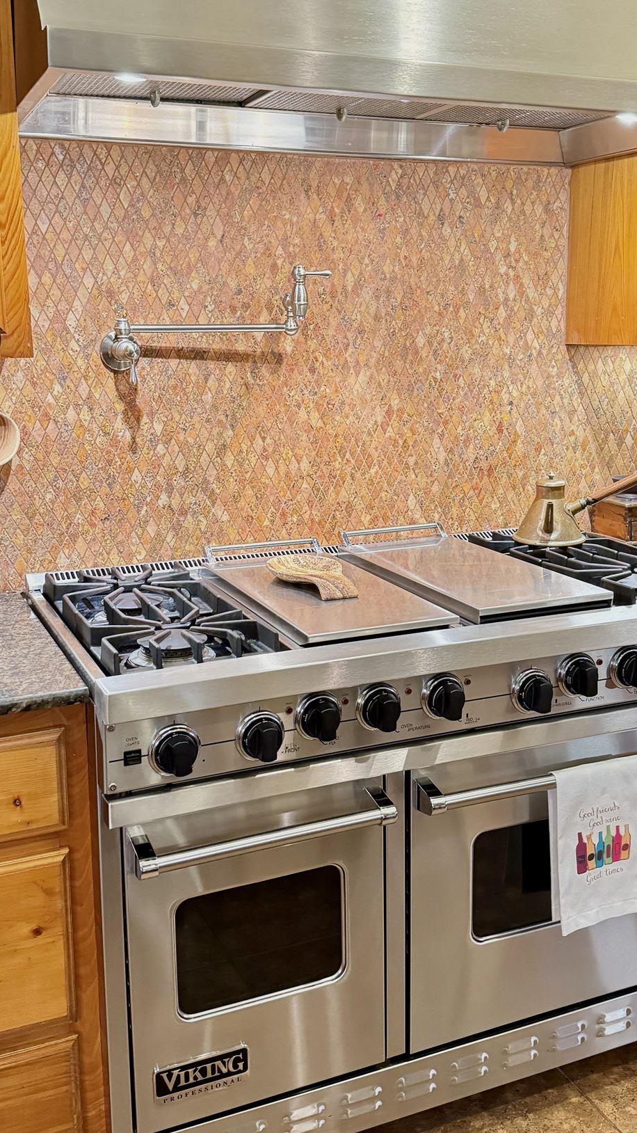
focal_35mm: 37
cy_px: 513
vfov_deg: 53.9
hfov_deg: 32.0
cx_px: 350
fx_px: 1111
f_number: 1.78
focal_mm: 6.76
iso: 640
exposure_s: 1/60
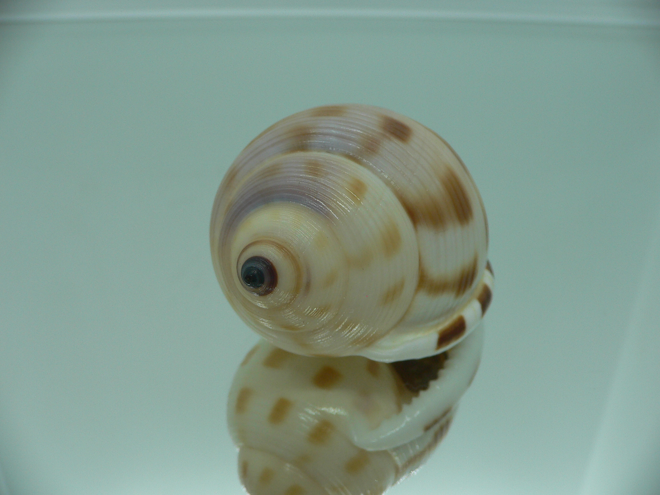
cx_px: 330
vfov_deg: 40.7
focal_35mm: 35
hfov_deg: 52.6
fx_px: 667
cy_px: 248
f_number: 2.8
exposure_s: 1/80
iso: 80
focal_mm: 4.6
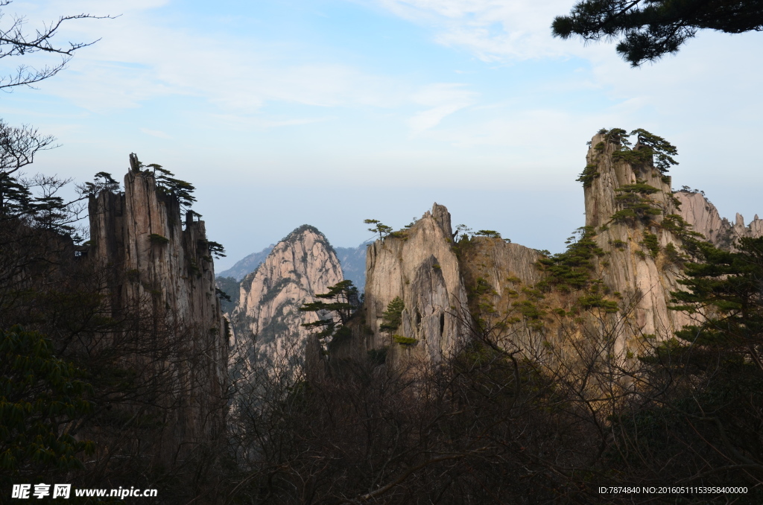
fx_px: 825
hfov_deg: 49.6
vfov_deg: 34.1
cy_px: 252
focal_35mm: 39
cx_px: 382
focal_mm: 26
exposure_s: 1/100
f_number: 11
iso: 200
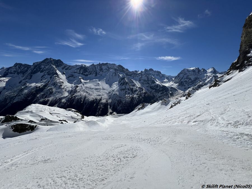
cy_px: 94
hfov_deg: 106.2
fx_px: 95
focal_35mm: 13
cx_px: 126
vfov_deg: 89.9
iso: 40
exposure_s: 1/6944
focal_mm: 1.57
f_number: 1.8
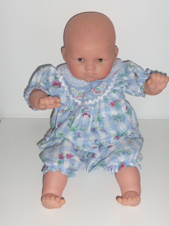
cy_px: 113
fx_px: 319
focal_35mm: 49
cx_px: 84
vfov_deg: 38.9
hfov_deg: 29.7
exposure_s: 1/125
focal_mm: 8.5
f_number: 4.2
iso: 200
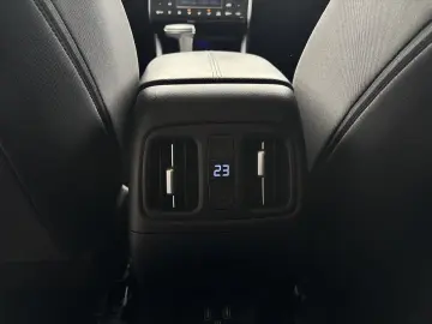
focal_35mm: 26
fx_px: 324
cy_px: 162
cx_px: 216
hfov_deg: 67.3
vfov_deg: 53.1
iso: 125
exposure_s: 1/76
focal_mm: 5.96
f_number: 1.6
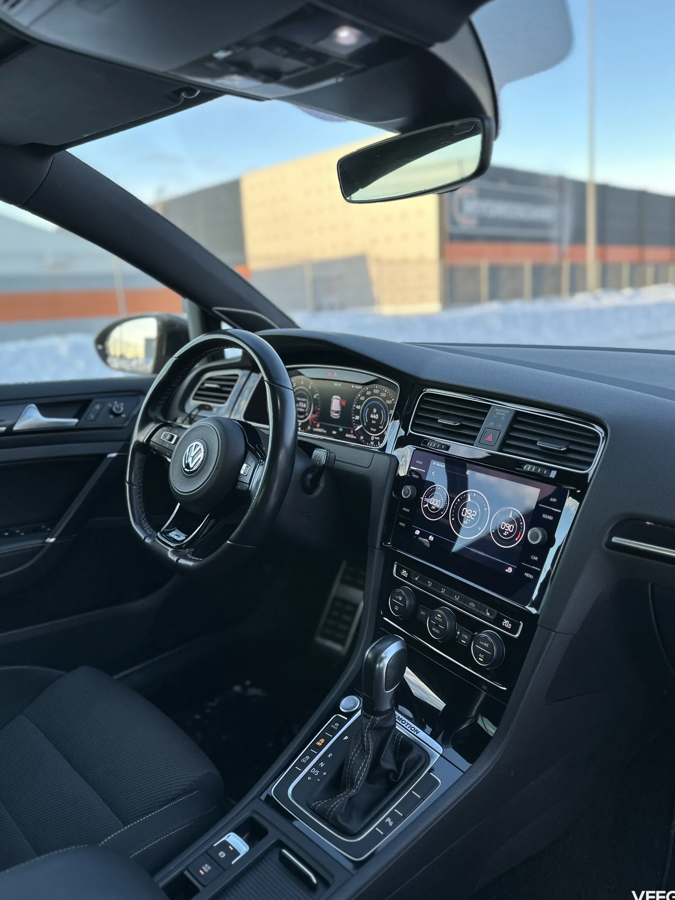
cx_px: 347
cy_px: 439
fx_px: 650
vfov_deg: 69.4
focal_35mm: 25
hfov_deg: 54.9
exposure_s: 1/180
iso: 64
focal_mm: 6.86
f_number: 1.78
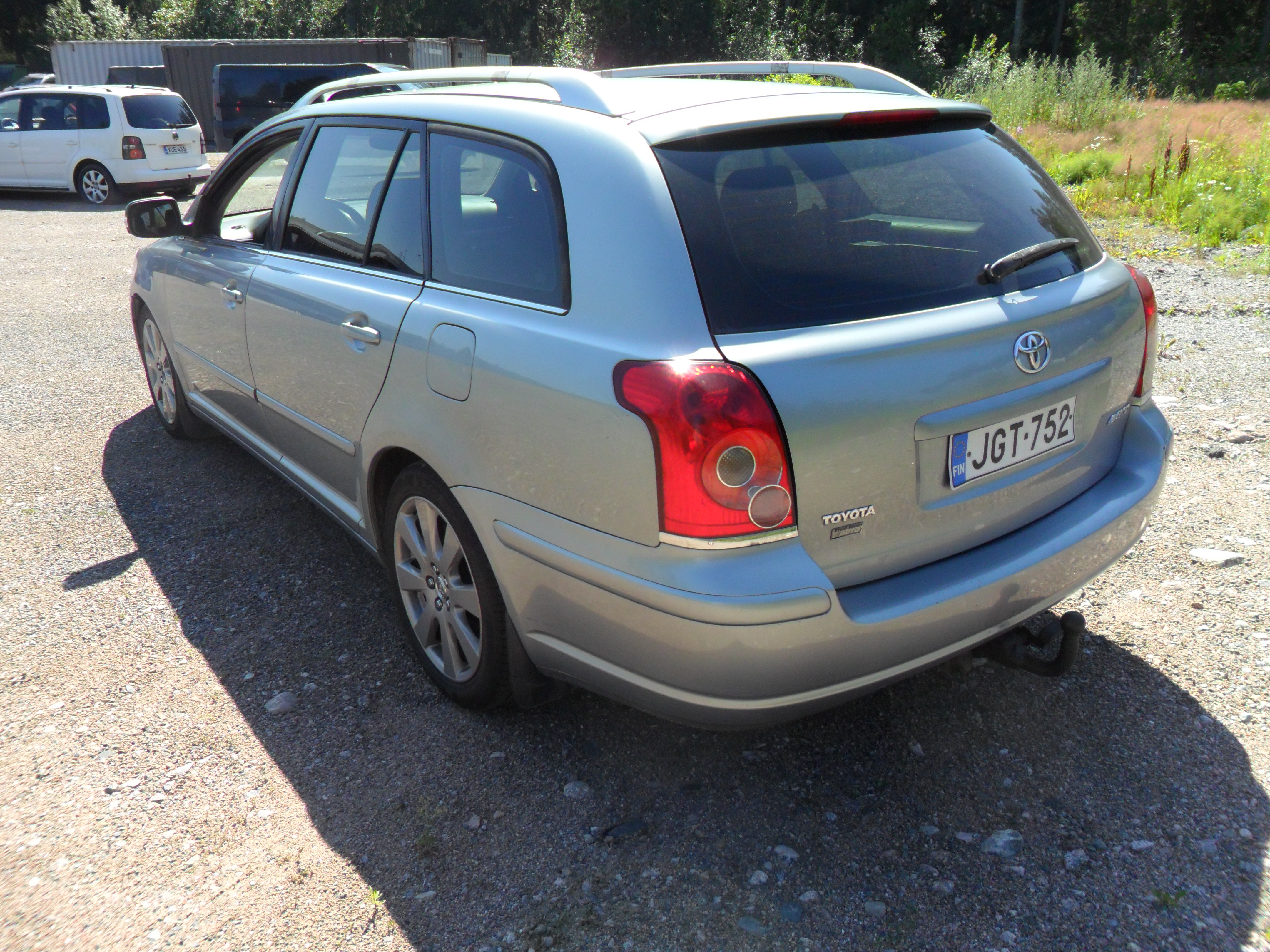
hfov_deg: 65.3
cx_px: 635
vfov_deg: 51.4
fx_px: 991
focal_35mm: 27
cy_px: 476
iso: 80
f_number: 3.5
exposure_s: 1/500
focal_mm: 4.9
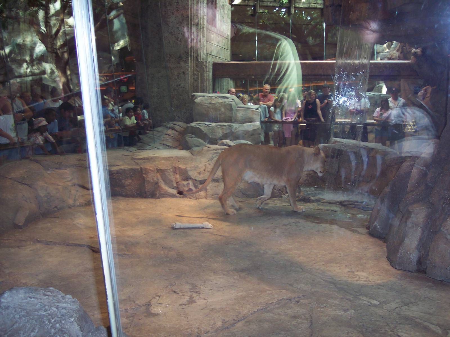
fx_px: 494
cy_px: 168
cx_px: 225
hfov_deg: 49.0
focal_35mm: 38
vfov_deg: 37.7
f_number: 2.8
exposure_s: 1/30
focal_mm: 8
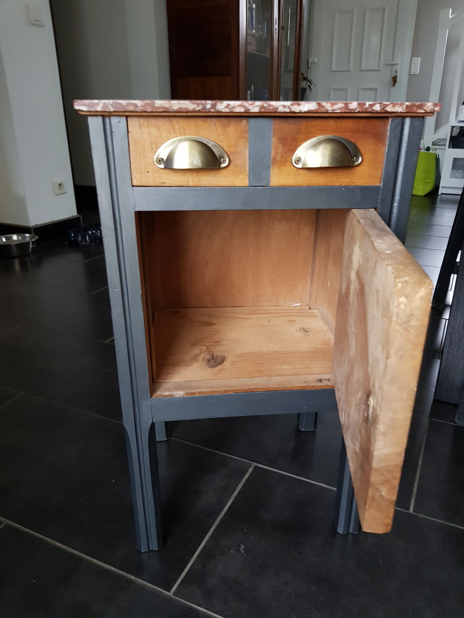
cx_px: 232
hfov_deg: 53.1
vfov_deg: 67.3
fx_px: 465
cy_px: 309
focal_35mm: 26
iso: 250
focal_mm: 4.2
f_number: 1.7
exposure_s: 1/10
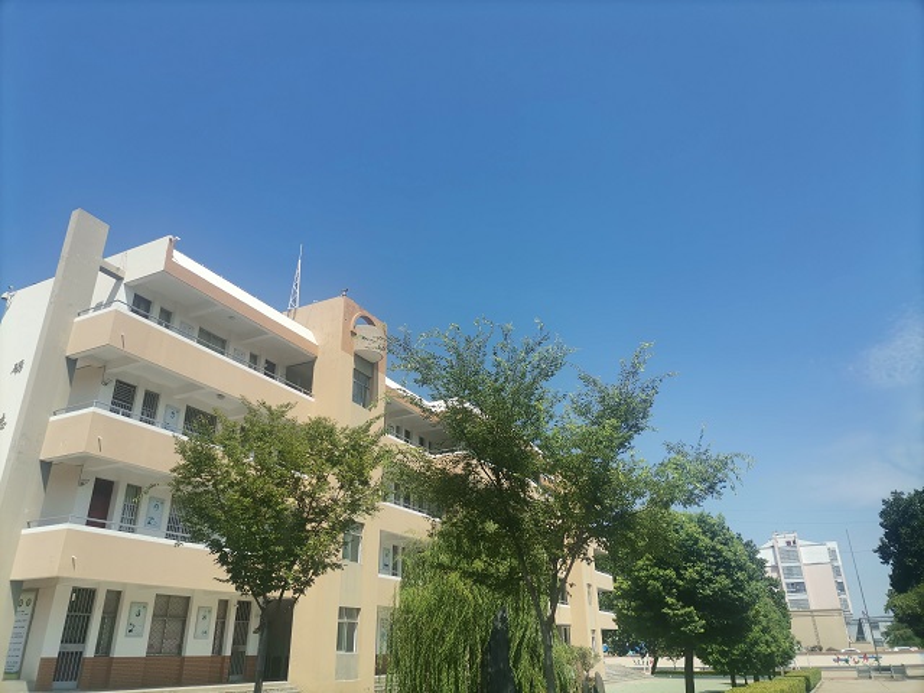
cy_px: 346
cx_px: 462
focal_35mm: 27
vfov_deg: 51.4
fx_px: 721
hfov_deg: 65.3
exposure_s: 1/1764
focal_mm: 5.4
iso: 50
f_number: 1.8
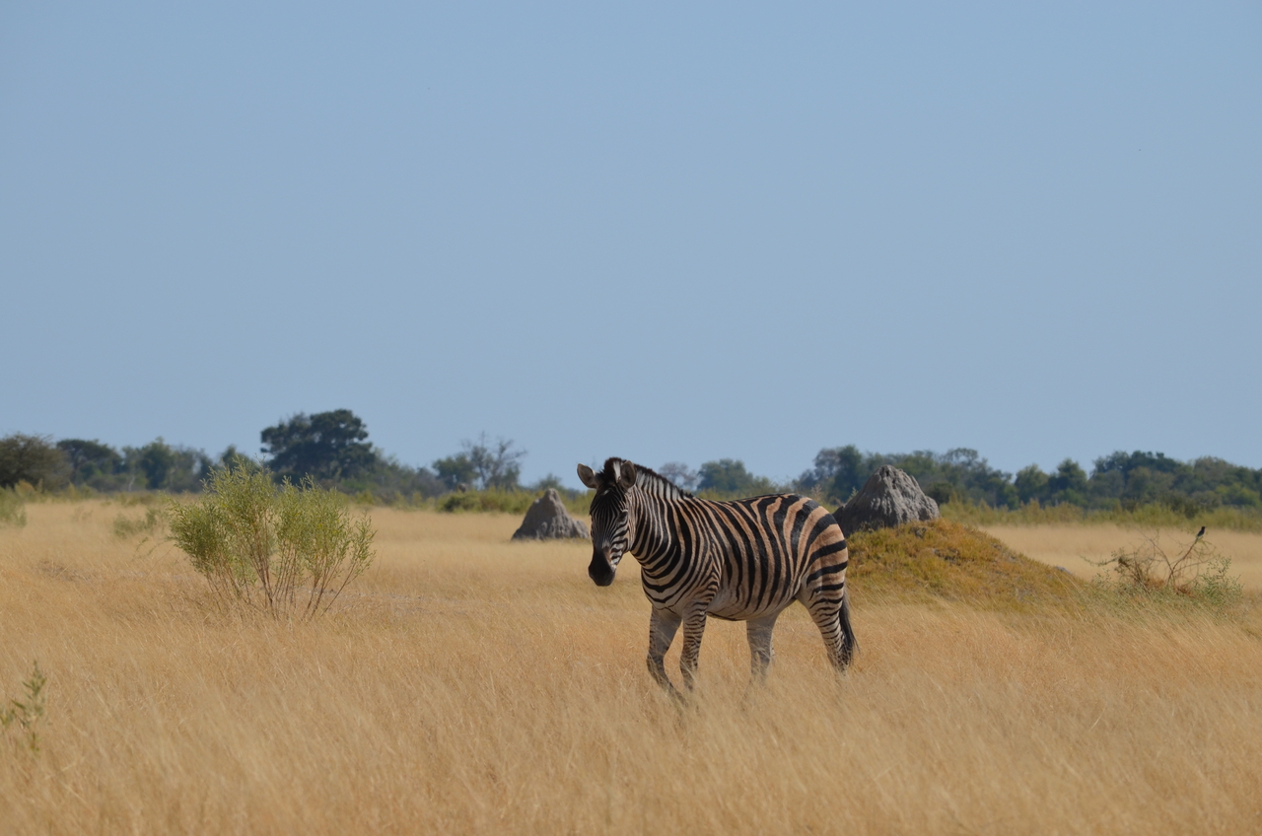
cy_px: 418
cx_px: 631
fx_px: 8921
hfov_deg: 8.1
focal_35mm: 255
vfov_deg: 5.4
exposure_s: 1/1000
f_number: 8
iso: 200
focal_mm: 170
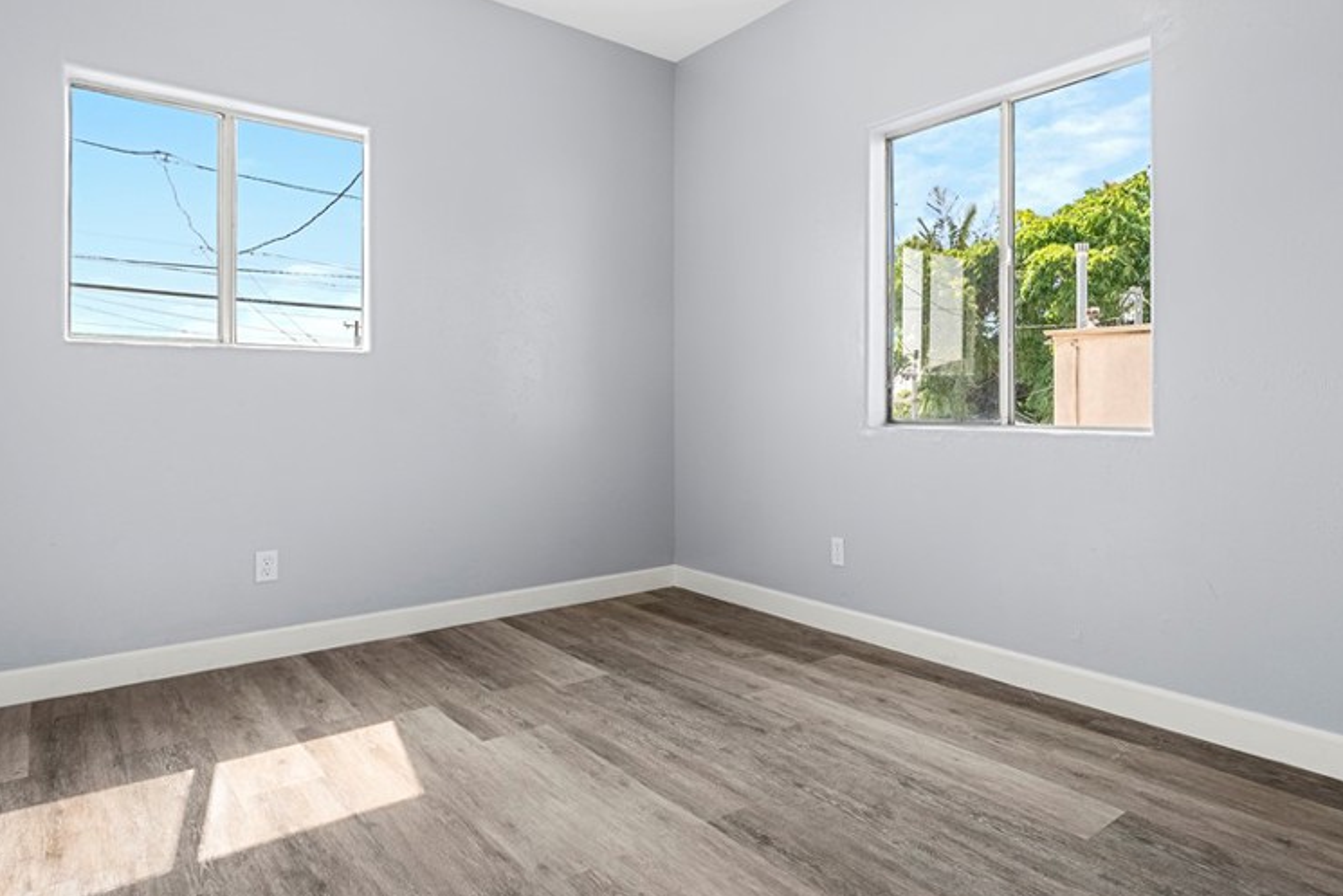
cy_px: 399
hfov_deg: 76.9
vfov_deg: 57.1
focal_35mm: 22
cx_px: 854
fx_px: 821
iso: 400
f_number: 8
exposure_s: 1/8
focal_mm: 16
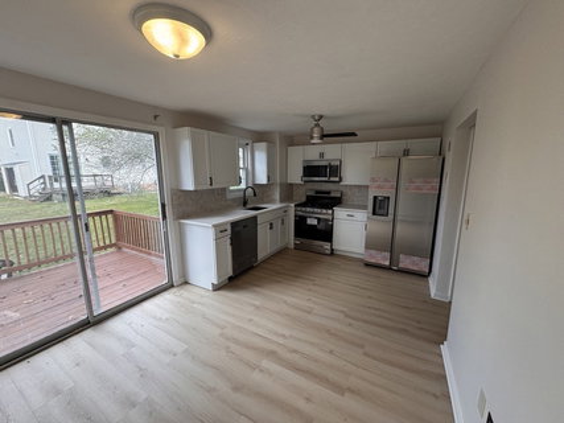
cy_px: 212
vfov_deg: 85.6
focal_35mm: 14
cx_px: 282
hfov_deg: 102.1
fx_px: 228
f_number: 2.2
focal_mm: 2.22
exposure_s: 1/120
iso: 64
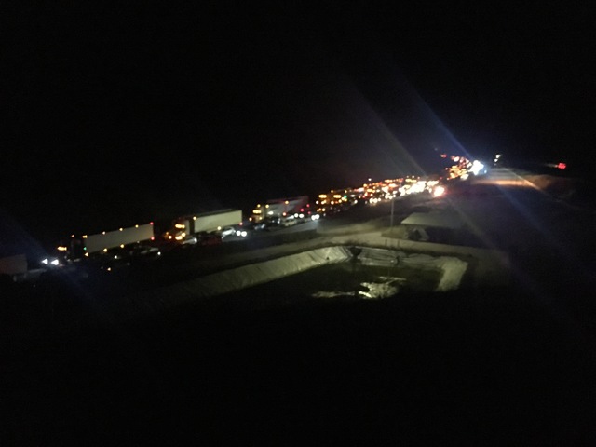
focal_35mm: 29
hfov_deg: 61.7
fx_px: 499
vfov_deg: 48.2
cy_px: 224
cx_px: 298
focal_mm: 4.15
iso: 2000
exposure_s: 1/15
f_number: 2.2
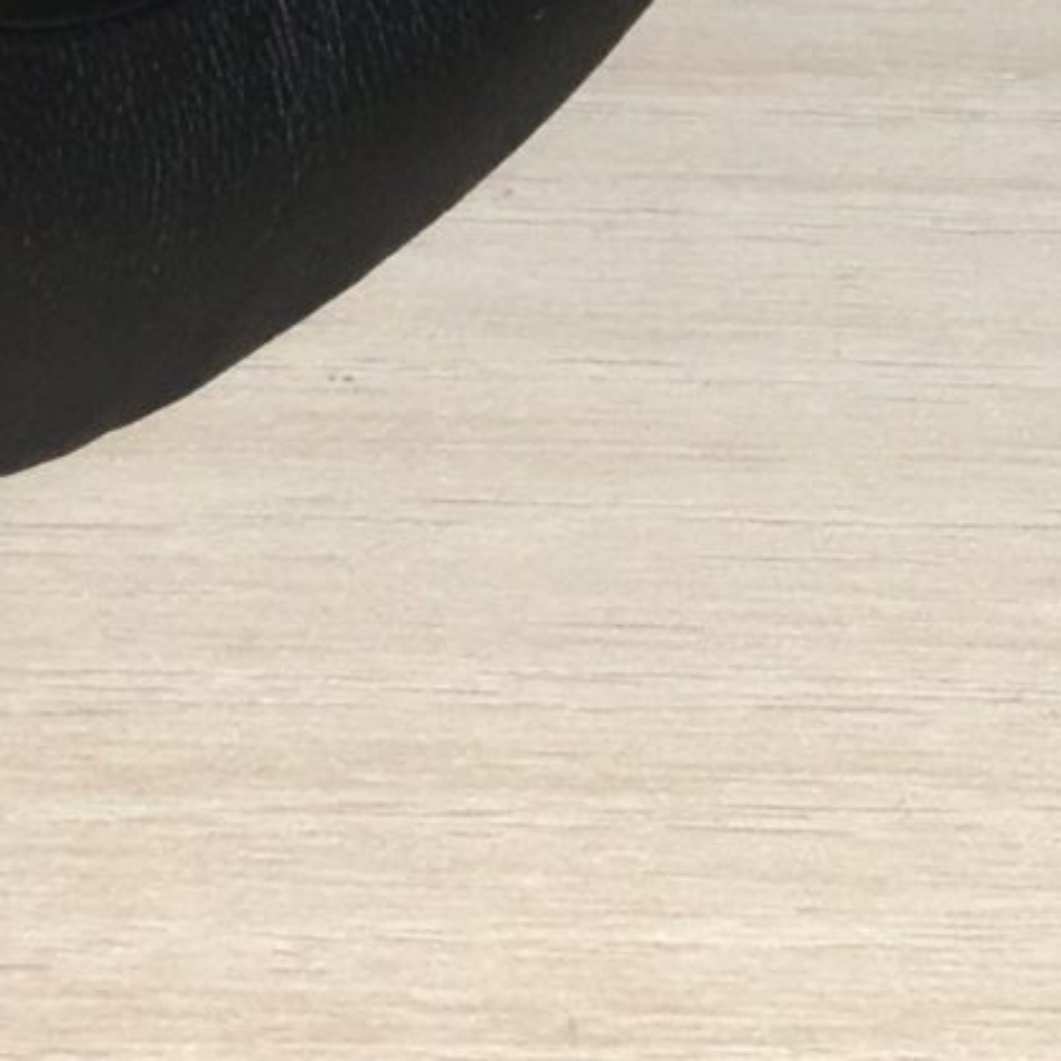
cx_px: 1076
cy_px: -66
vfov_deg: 11.0
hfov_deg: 11.0
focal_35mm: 157
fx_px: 5444
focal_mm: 4.15
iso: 25
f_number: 2.2
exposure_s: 1/80
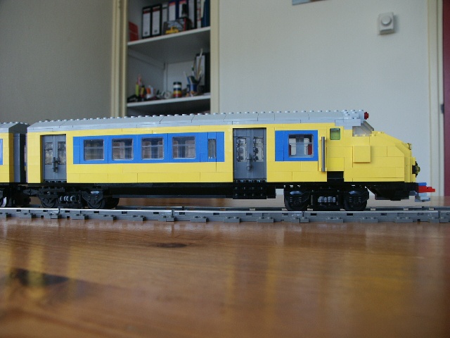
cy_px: 169
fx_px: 377
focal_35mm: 29
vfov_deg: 48.2
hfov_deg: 61.7
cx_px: 225
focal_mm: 7.65
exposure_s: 1/60
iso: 100
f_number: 2.8
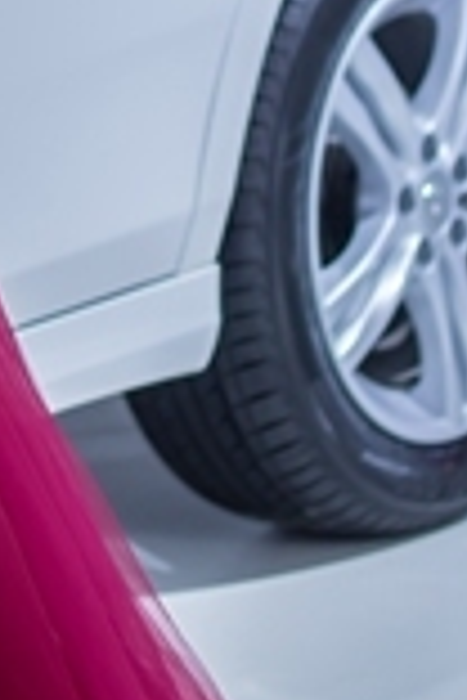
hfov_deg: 5.0
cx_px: -388
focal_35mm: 272
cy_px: -323
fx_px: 5292
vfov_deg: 7.5
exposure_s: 1/250
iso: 200
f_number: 2
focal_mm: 50
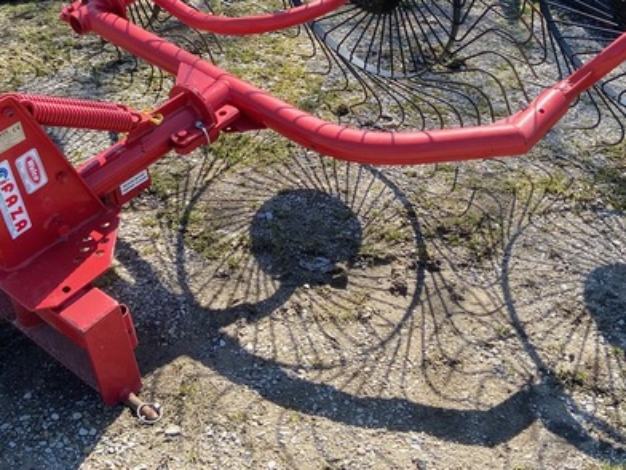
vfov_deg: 26.2
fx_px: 958
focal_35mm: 53
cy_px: 11
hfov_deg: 36.1
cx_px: 356
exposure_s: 1/912
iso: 32
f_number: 1.8
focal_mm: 4.25
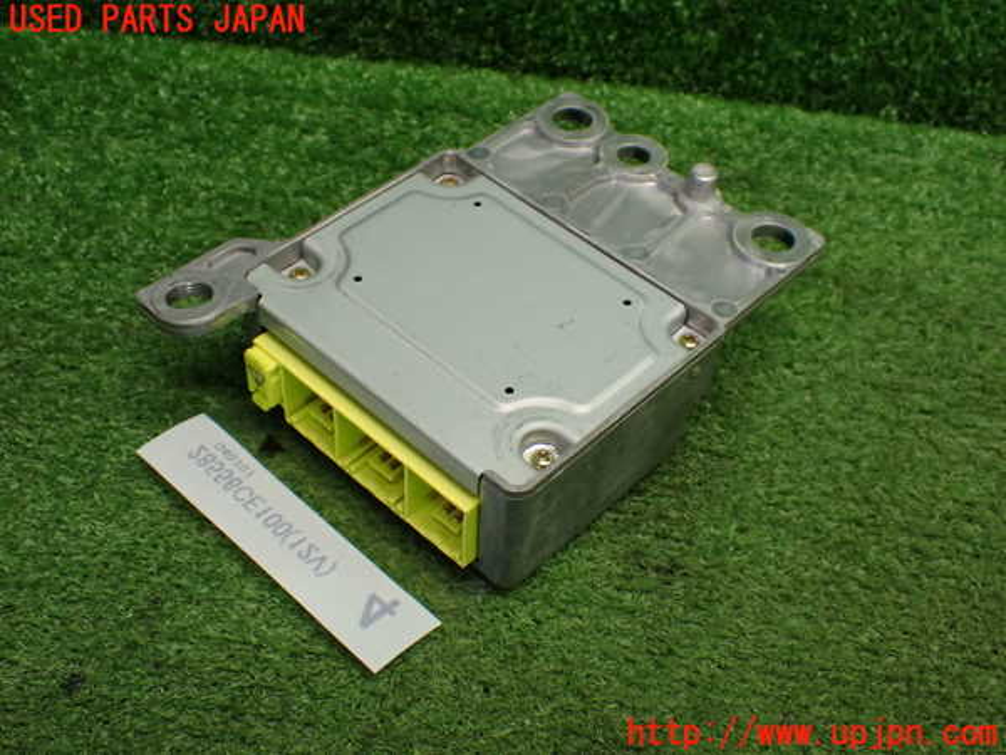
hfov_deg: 42.9
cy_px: 378
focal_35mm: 44
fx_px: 1279
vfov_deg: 32.9
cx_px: 503
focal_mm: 7.84
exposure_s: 1/160
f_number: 2.9
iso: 800
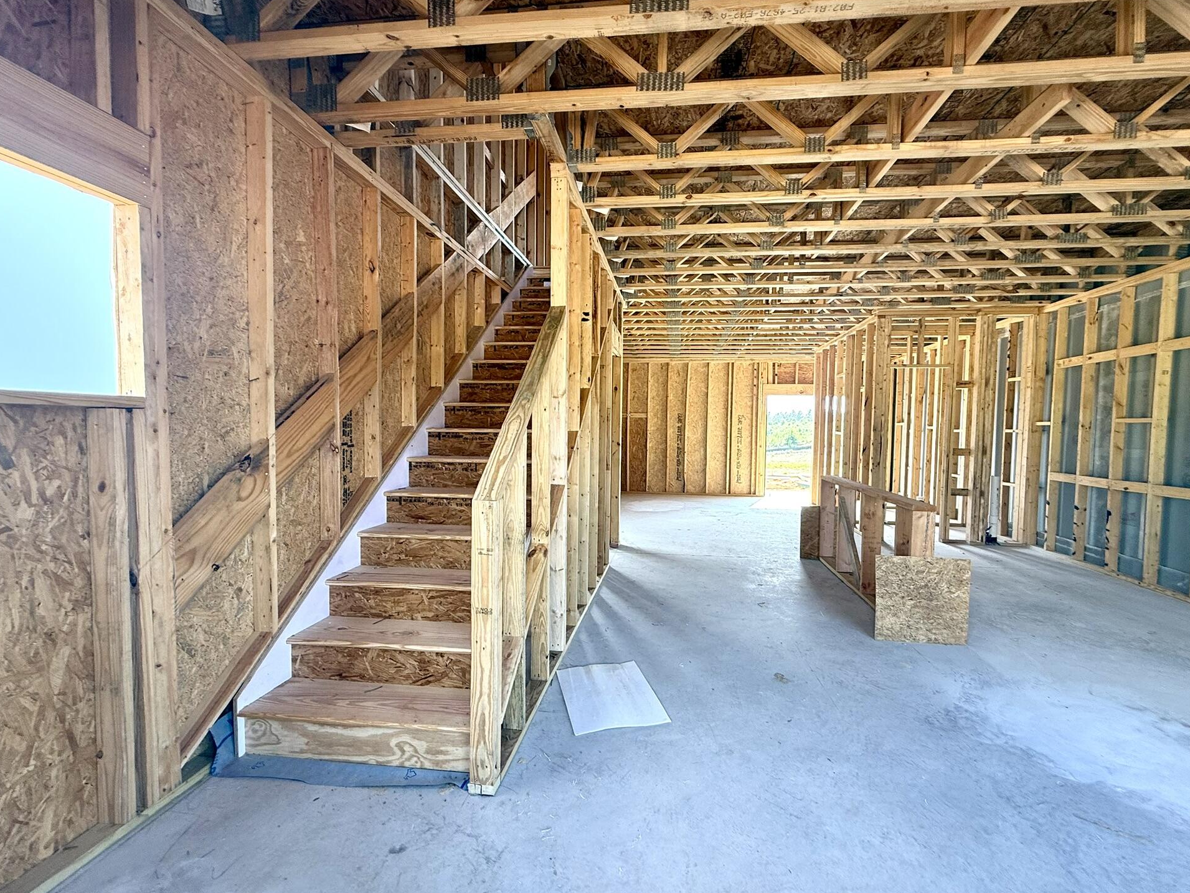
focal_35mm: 15
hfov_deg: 98.1
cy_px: 452
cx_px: 621
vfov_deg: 81.8
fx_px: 516
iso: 64
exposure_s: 1/128
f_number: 2.2
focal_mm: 2.22
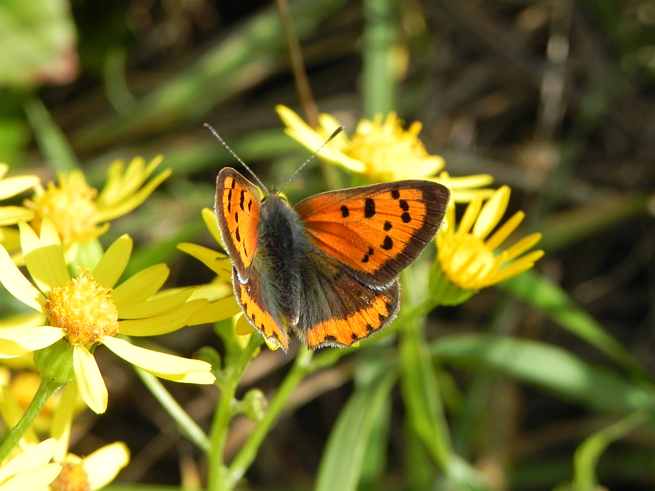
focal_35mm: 105
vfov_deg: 14.1
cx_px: 328
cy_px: 246
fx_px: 1987
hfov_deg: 18.7
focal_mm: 18.8
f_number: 5
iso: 160
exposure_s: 1/564
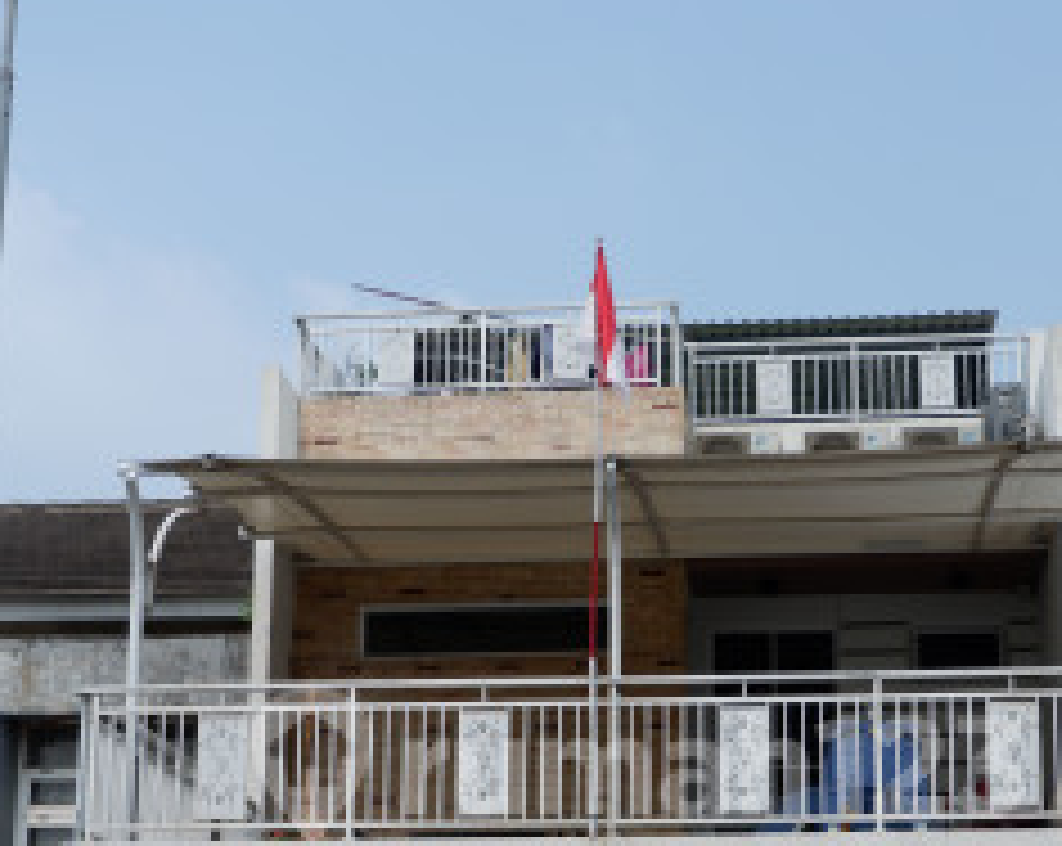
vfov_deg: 22.5
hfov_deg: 28.7
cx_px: 641
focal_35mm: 66
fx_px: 2071
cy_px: 765
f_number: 4.5
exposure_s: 1/2500
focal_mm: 24.3
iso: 200
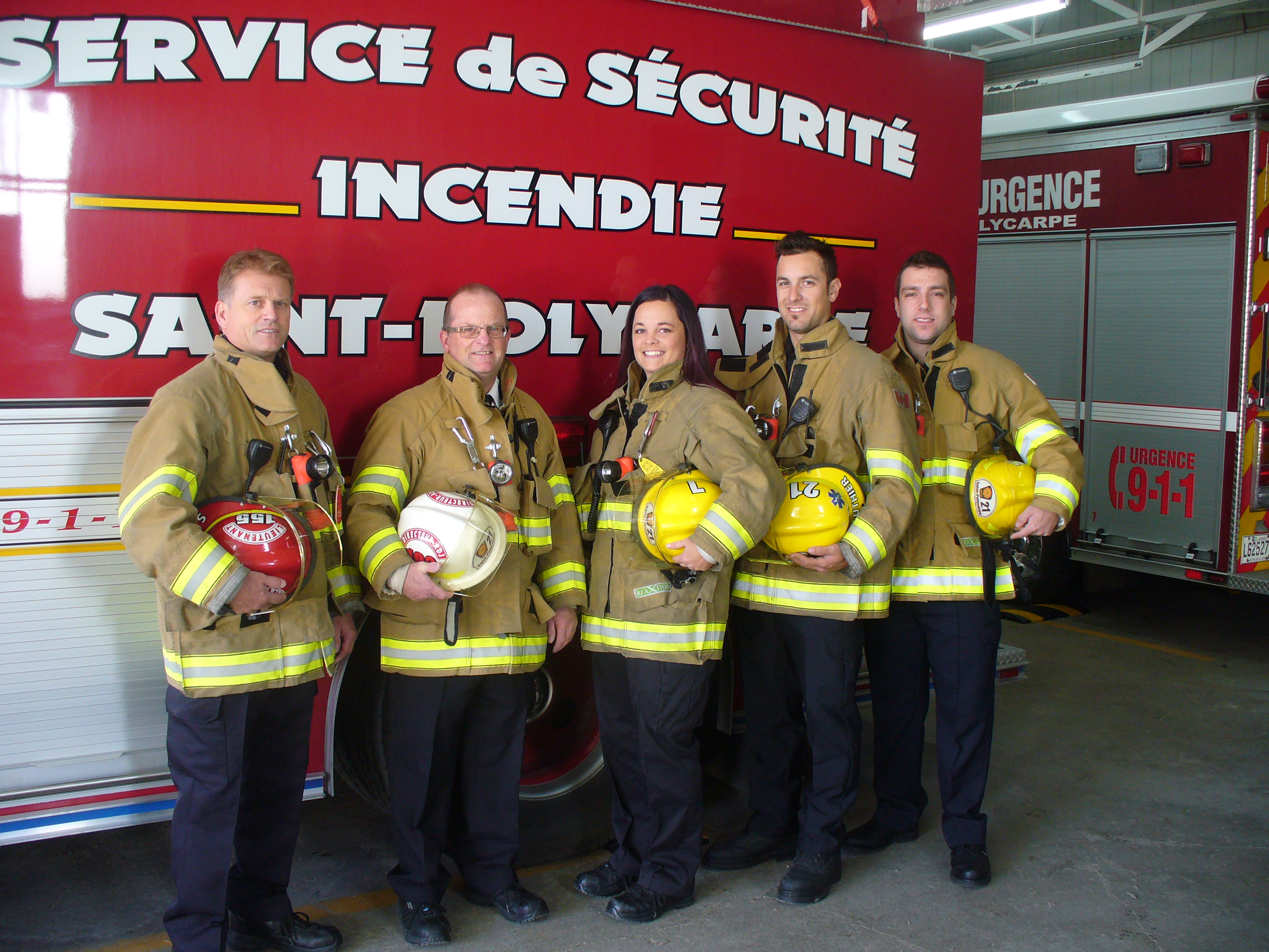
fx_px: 1356
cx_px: 634
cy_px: 476
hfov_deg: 50.1
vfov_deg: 38.7
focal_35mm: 37
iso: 125
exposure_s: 1/30
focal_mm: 6.1
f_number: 2.8
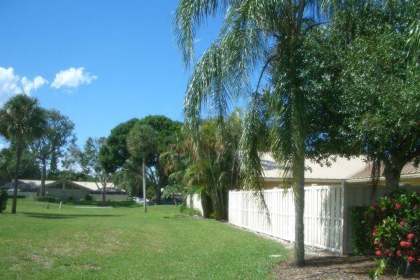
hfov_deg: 51.9
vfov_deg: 35.9
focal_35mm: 37
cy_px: 159
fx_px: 432
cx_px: 209
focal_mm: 5.8
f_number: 4.3
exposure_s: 1/500
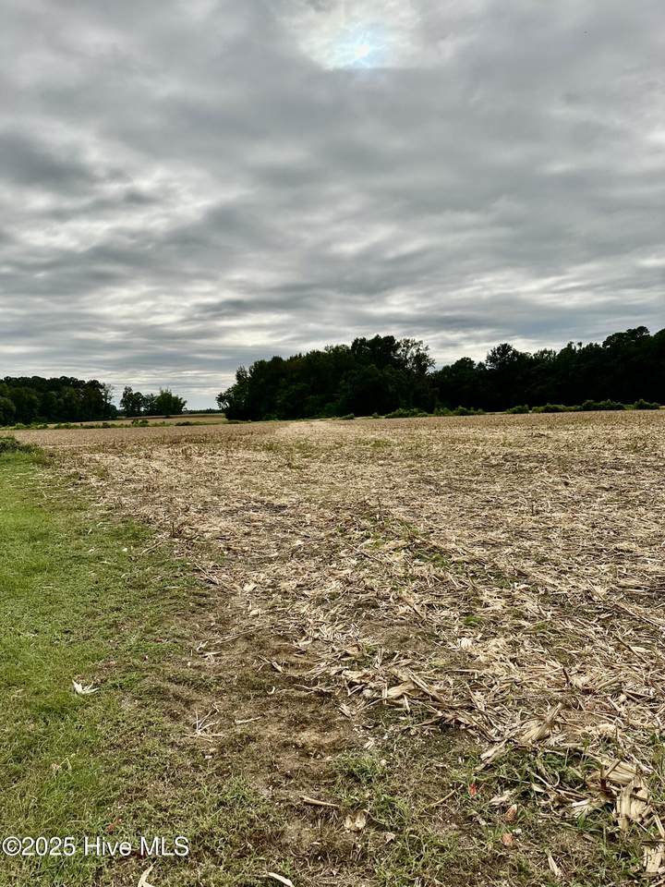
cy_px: 444
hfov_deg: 56.8
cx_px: 332
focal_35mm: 24
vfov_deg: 71.6
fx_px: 615
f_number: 1.78
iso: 80
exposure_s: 1/9709
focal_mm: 6.86
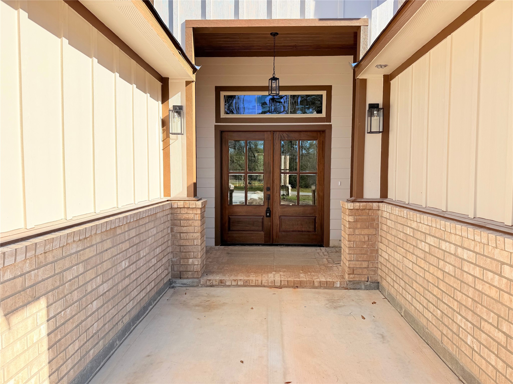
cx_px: 256
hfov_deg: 71.6
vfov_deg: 56.8
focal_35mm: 24
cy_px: 192
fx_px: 356
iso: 80
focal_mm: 6.76
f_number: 1.78
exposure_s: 1/2611
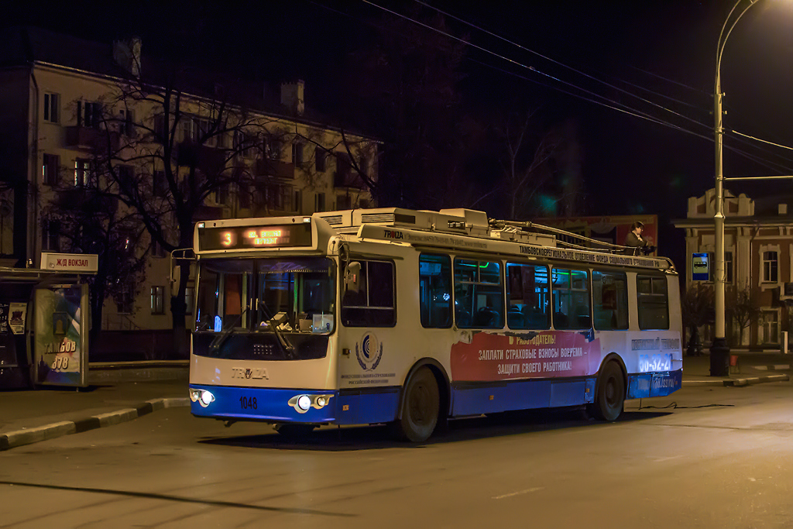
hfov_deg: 37.8
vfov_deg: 25.8
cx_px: 396
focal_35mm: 52
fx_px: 1157
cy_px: 264
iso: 800
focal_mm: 35
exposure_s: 1/50
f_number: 4
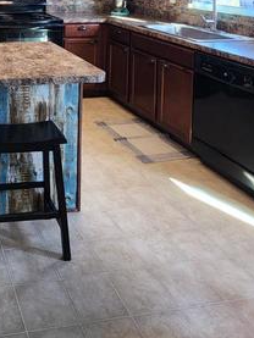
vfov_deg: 42.8
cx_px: -15
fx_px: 352
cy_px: -13
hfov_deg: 35.0
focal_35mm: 36
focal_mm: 2.2
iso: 320
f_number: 2.2
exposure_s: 1/60
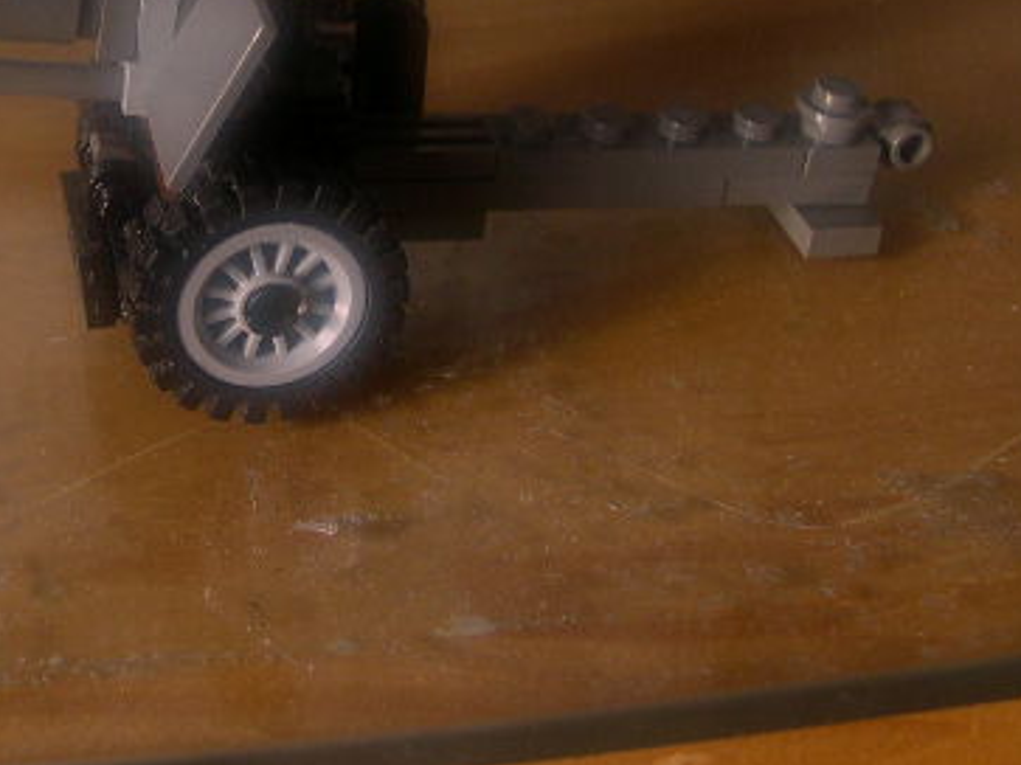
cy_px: 141
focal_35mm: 67
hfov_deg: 28.5
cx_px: 248
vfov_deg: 21.6
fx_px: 1976
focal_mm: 8
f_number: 2.8
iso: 100
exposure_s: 1/85.7
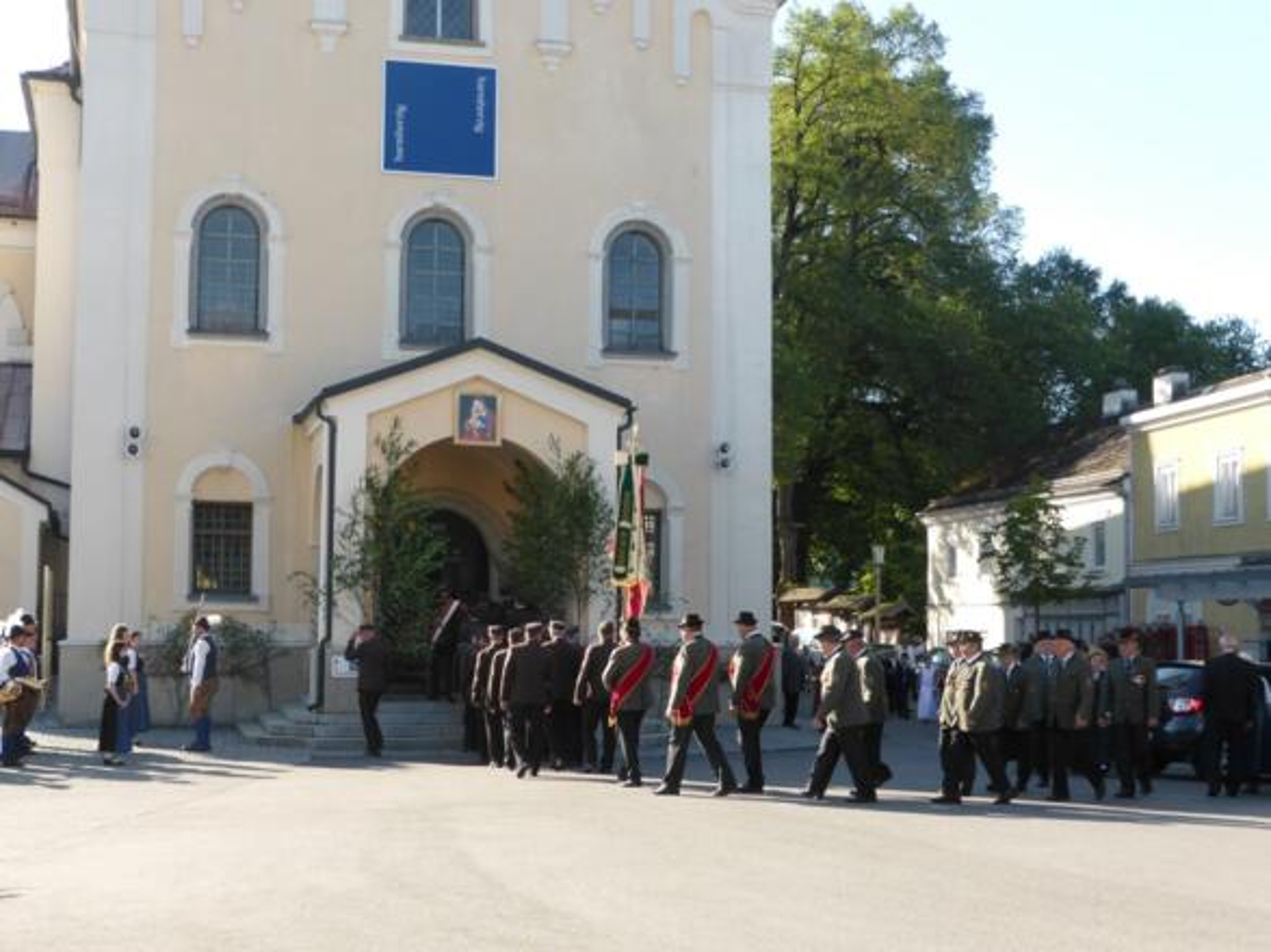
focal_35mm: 53
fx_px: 1946
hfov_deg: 36.2
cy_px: 476
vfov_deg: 27.5
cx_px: 636
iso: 100
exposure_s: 1/200
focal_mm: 9
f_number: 4.4
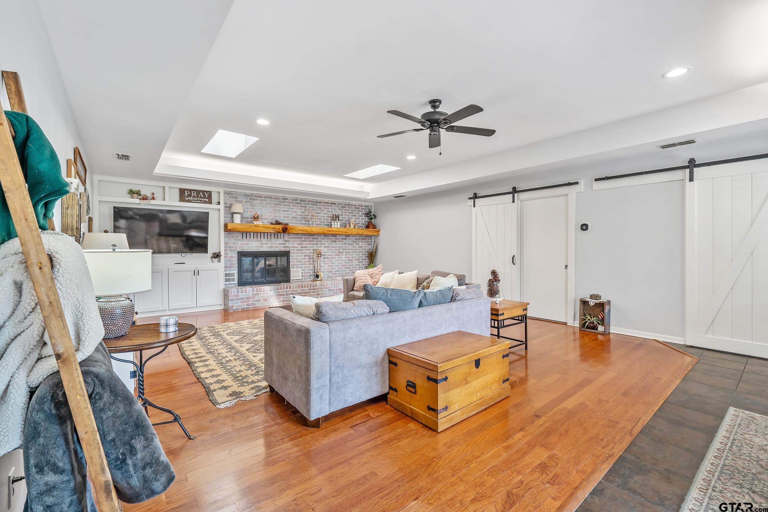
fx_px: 320
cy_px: 256
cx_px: 384
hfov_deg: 100.4
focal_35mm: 15
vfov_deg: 77.3
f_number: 8
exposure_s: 1/10
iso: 800
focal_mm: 15
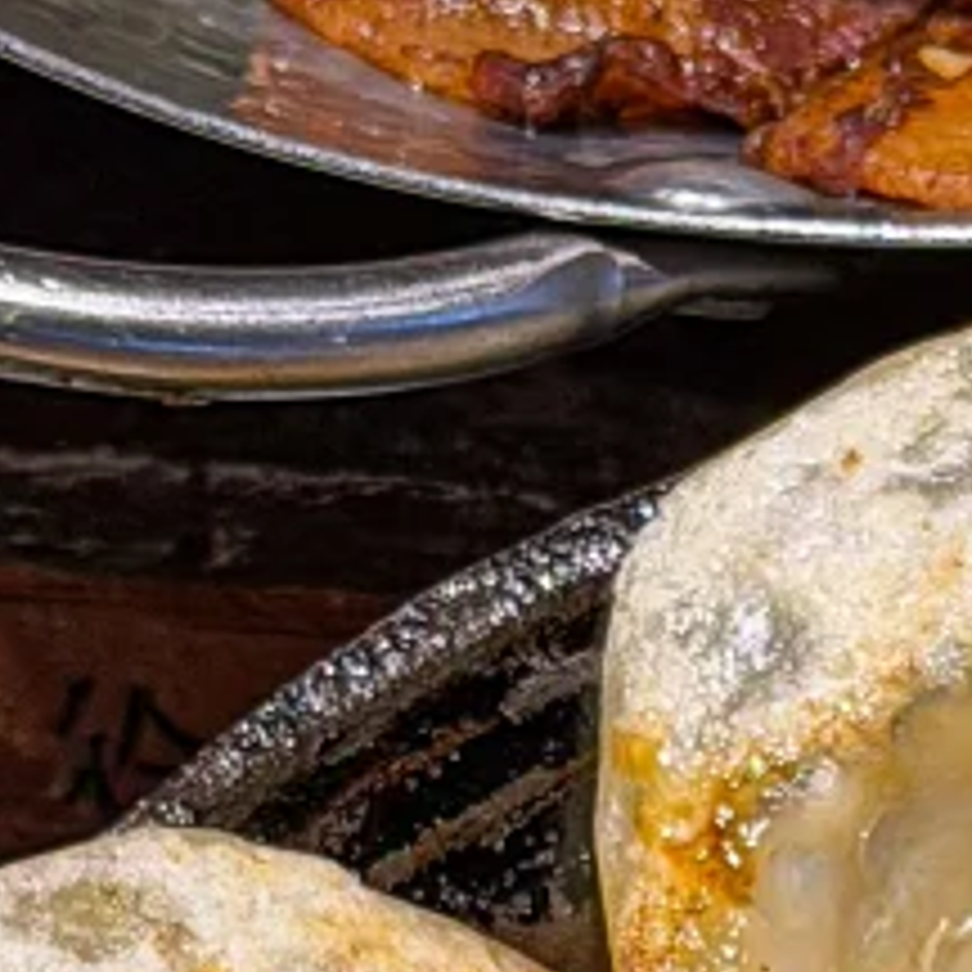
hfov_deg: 6.0
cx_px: 1872
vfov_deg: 6.0
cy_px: 1971
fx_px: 8990
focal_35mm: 283
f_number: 1.8
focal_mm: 6.76
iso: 64
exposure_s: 1/240
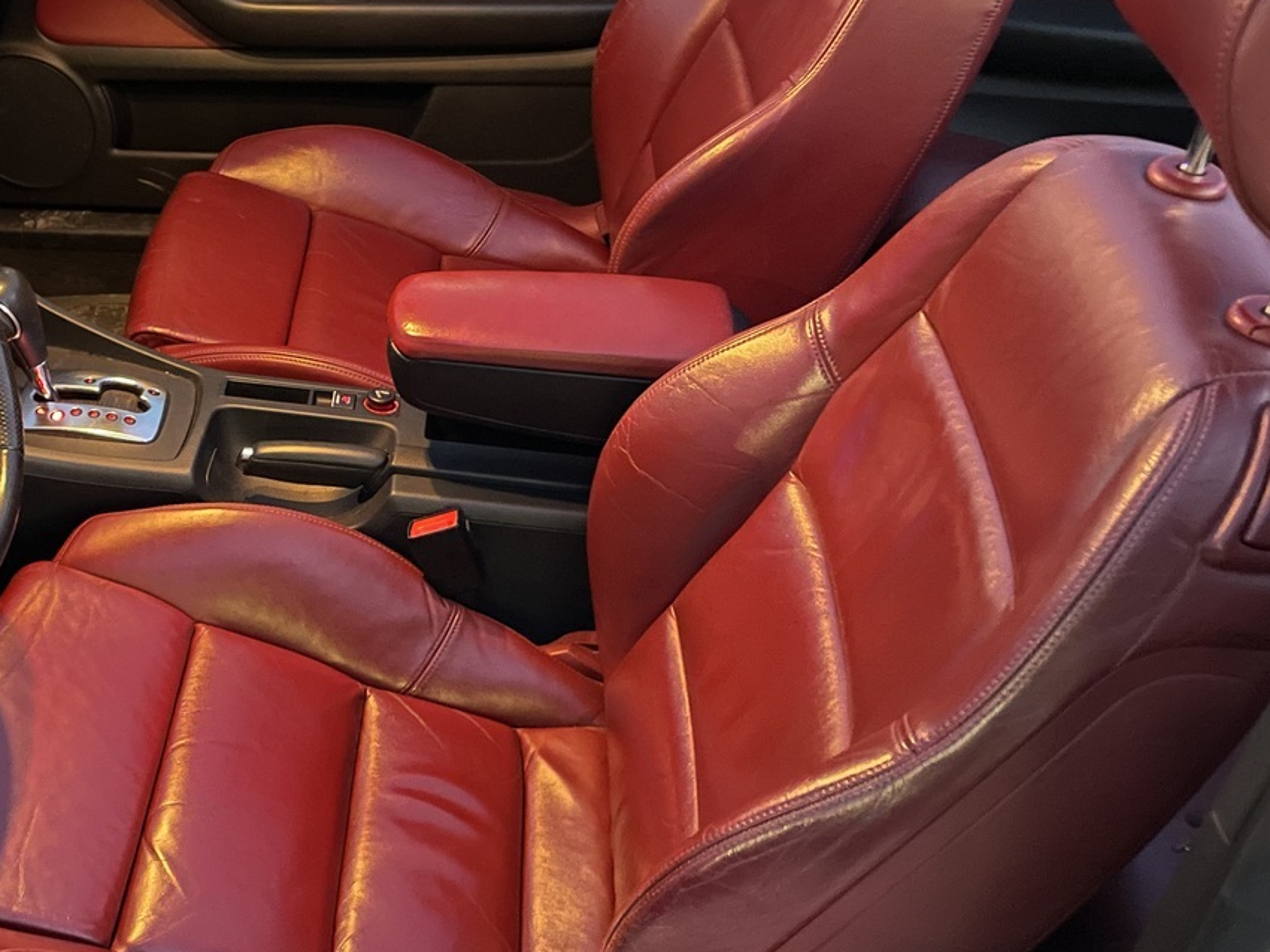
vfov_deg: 32.8
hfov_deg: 42.2
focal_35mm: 44
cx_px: 395
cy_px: 522
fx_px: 1614
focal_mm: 4.2
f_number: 1.6
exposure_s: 1/8
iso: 800
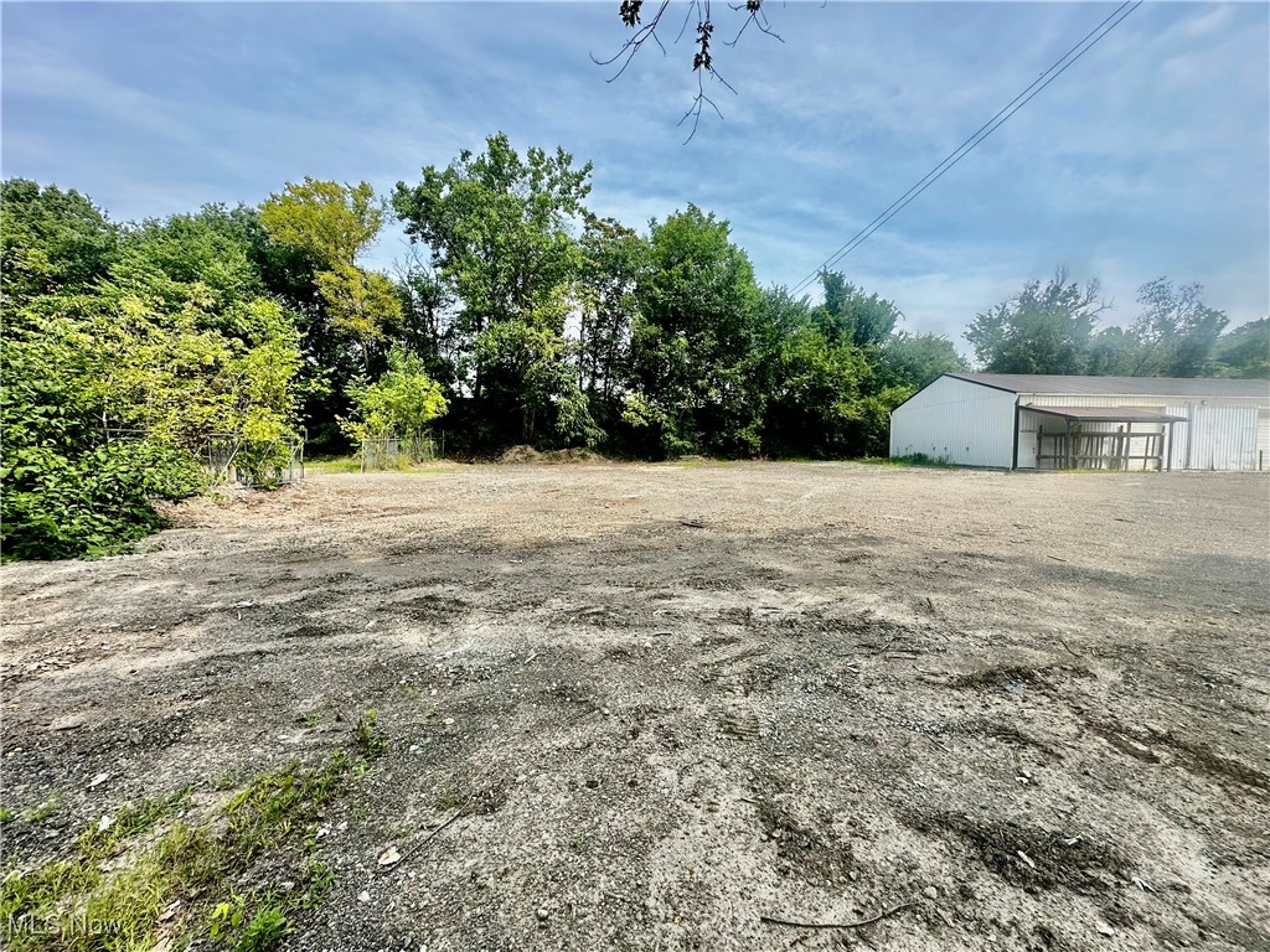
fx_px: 514
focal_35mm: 14
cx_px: 635
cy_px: 476
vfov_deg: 85.7
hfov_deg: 102.1
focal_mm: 2.22
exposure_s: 1/796
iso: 40
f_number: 2.2
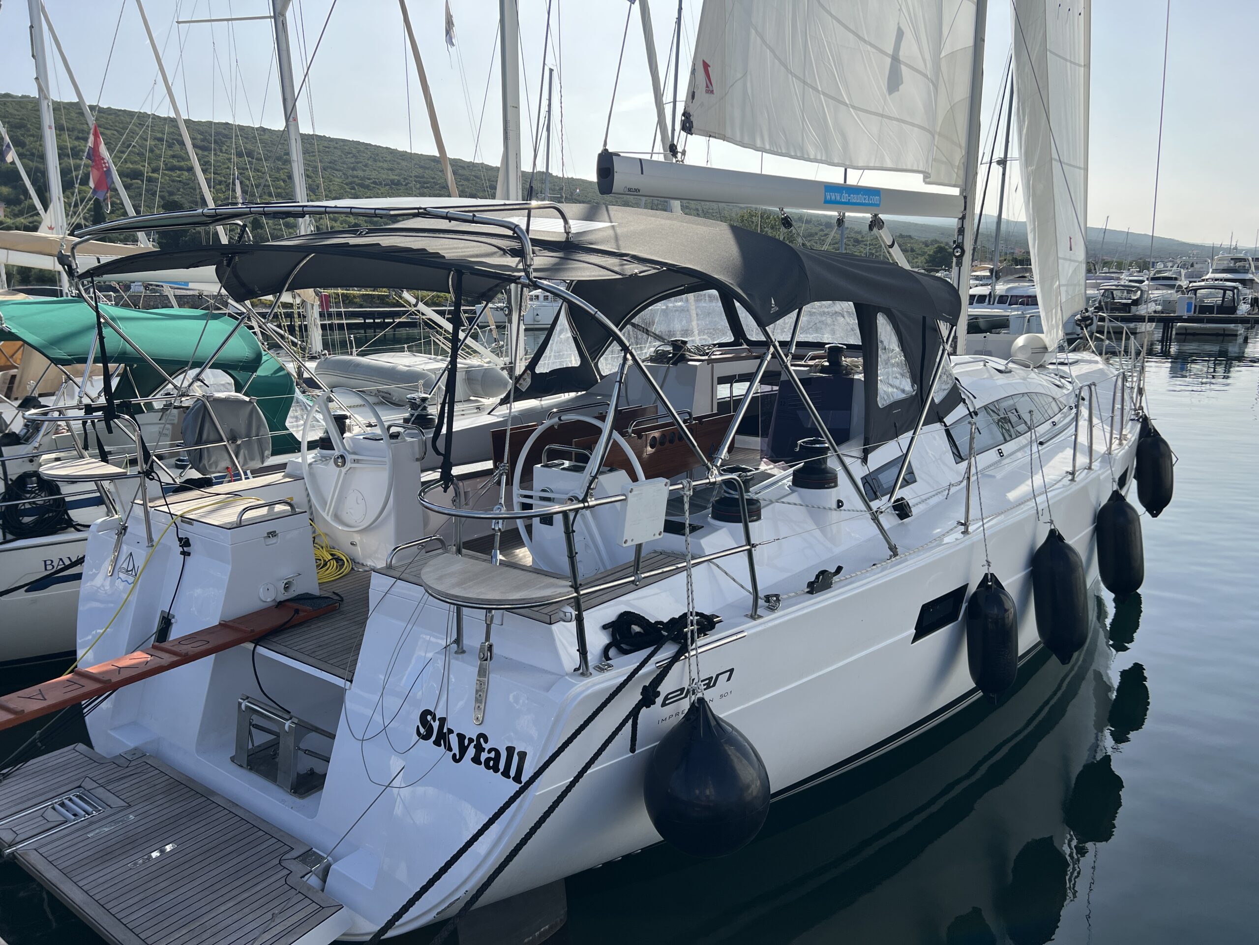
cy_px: 472
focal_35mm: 26
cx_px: 630
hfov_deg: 67.3
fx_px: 946
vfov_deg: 53.1
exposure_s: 1/4630
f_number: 1.5
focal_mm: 5.7
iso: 50
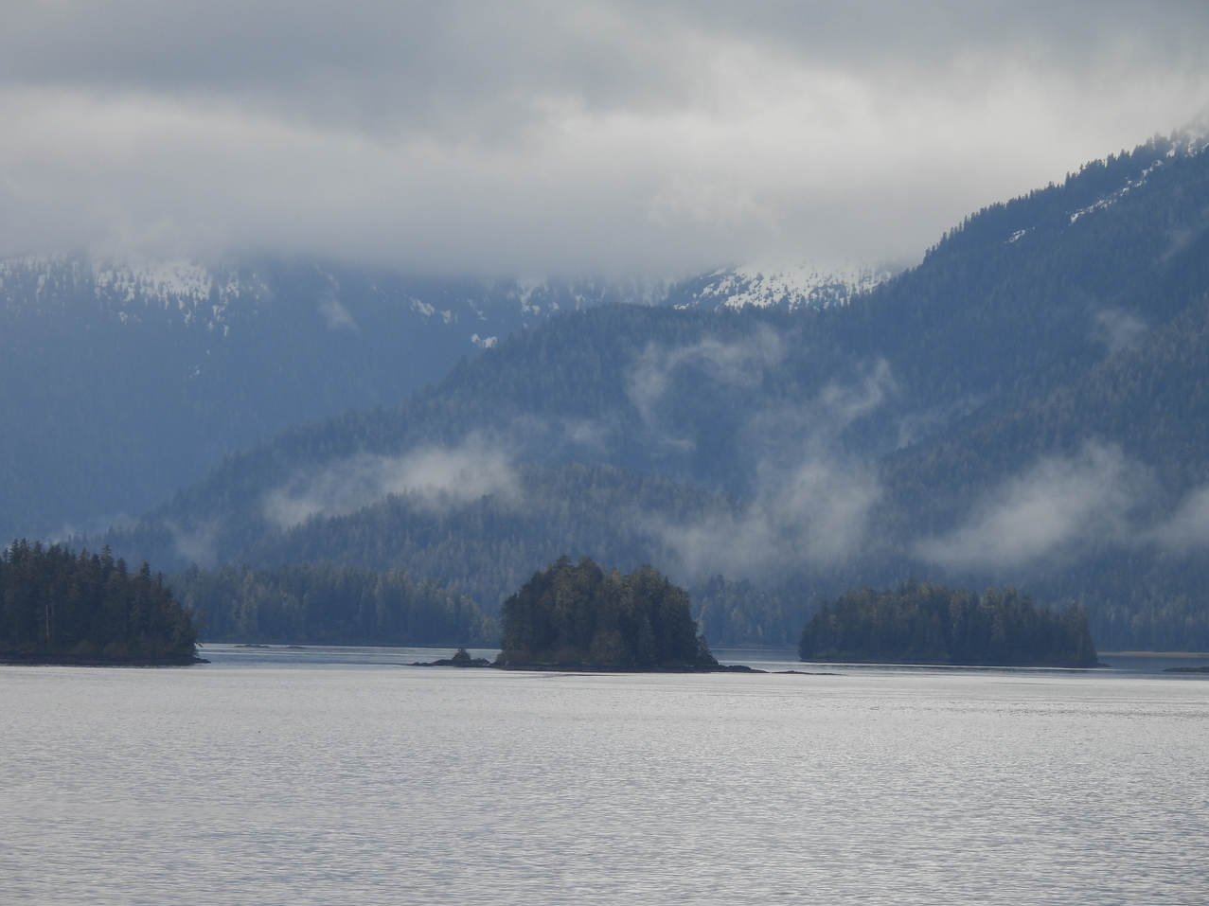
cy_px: 453
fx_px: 13303
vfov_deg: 3.9
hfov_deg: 5.2
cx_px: 605
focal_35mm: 381
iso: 100
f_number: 5
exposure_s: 1/160
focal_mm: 67.8
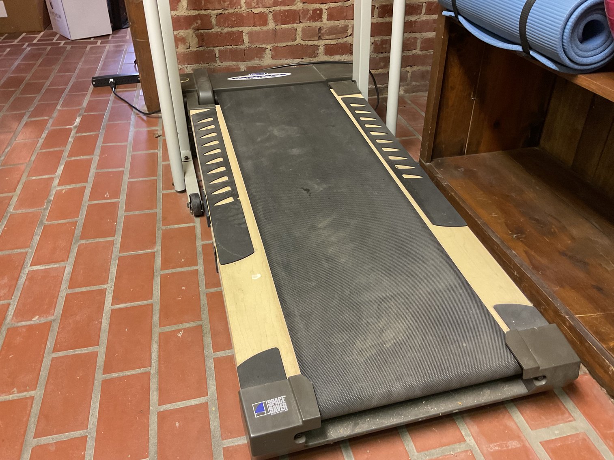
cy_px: 230
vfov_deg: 48.2
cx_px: 307
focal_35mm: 29
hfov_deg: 61.7
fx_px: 514
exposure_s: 1/40
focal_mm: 3
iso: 200
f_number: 1.8
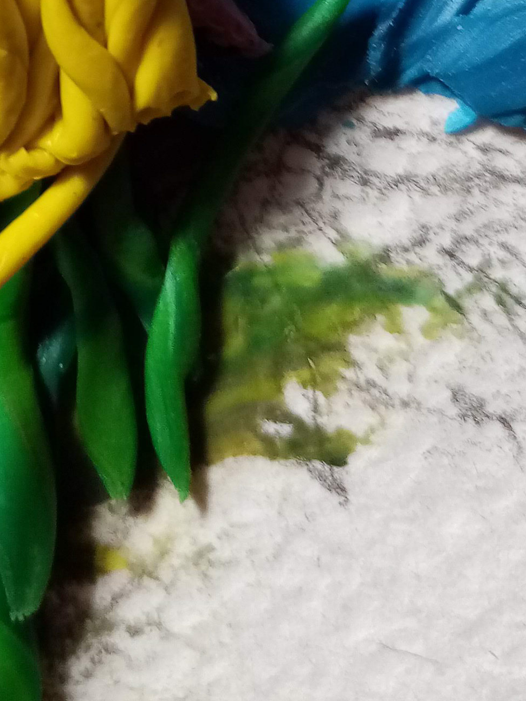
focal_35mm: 75
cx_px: -44
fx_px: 1519
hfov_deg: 18.9
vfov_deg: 22.4
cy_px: -278
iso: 127
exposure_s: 1/50
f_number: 1.8
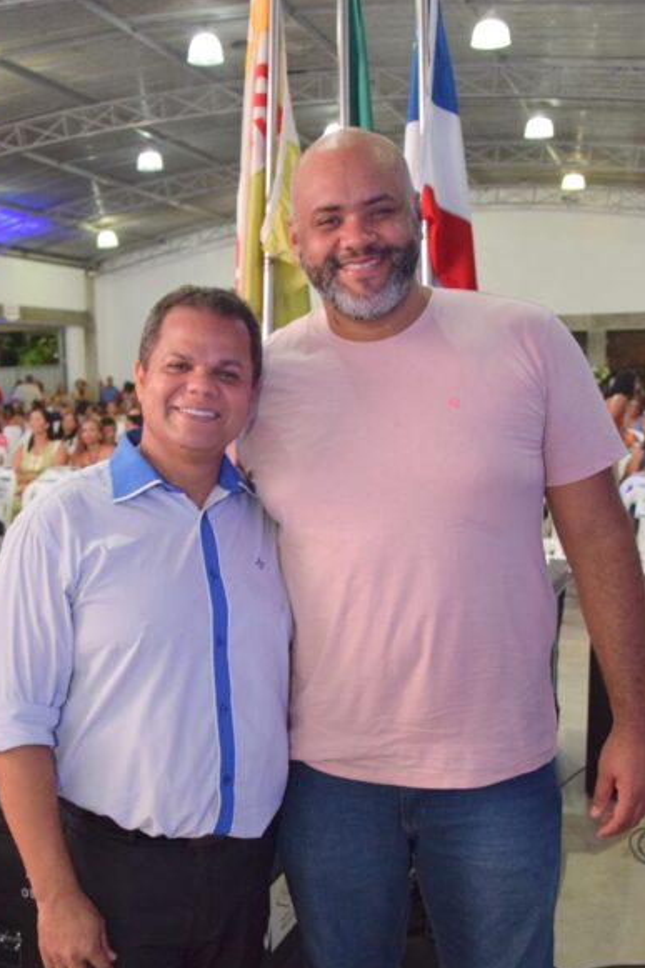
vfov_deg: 42.6
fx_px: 1237
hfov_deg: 29.2
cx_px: 286
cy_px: 578
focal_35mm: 46
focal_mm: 24
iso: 1800
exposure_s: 1/60
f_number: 3.8
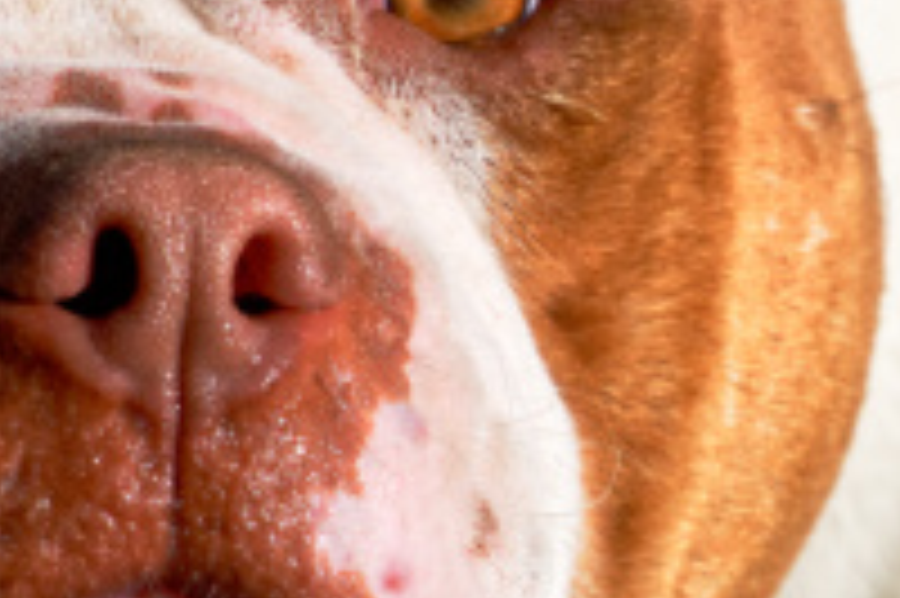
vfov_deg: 0.8
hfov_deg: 1.1
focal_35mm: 1802
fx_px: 45012
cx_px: 675
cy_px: 337
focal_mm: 400
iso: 200
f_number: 8
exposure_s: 1/3200
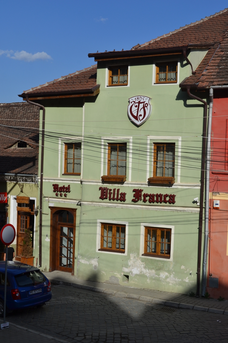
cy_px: 172
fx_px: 499
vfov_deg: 37.9
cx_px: 114
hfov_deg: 25.8
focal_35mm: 52
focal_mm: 35
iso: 100
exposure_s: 1/320
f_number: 9
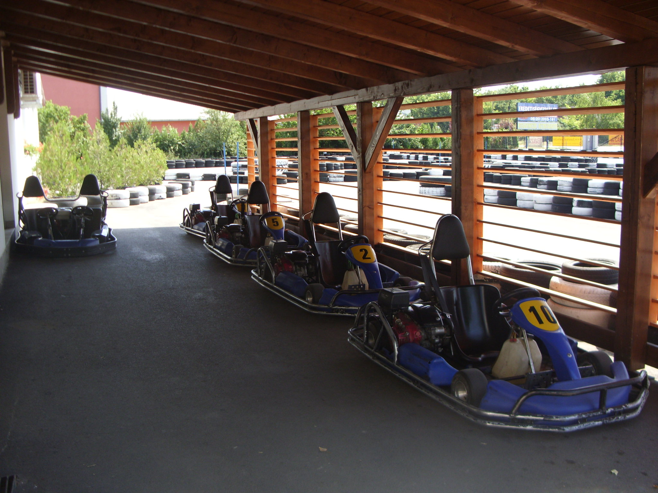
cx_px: 329
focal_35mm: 38
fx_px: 722
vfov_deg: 37.7
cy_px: 246
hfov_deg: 49.0
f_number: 2.8
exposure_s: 1/228
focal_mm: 6.3
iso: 50
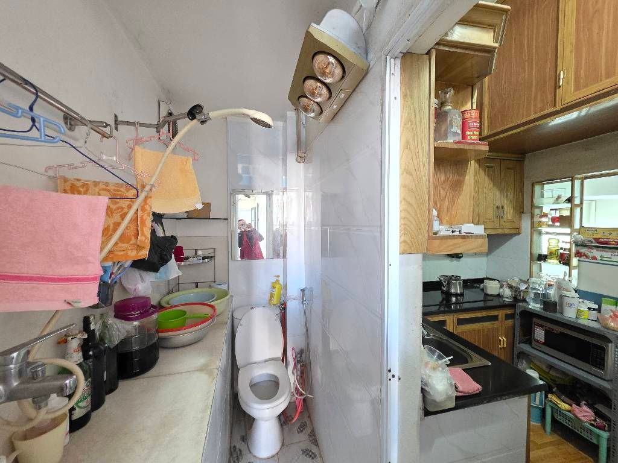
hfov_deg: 106.2
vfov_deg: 89.9
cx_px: 309
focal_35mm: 13
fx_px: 232
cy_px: 232
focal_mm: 2.2
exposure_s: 1/33.4
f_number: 1.9
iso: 1000
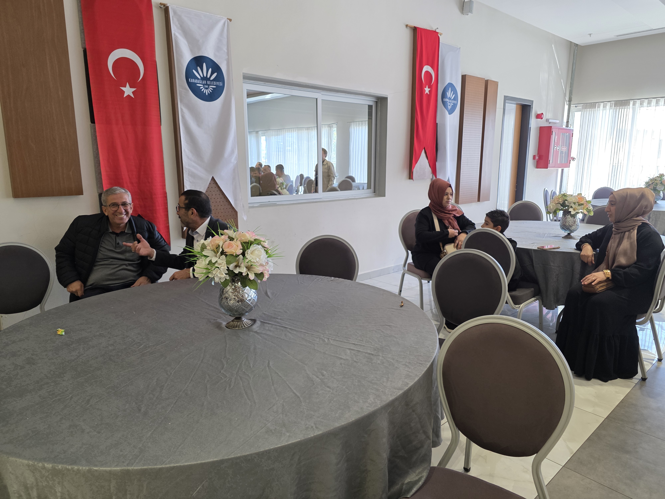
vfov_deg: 58.9
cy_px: 250
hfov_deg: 73.9
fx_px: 442
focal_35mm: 23
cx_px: 332
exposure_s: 1/100
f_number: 1.7
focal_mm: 6.3
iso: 250
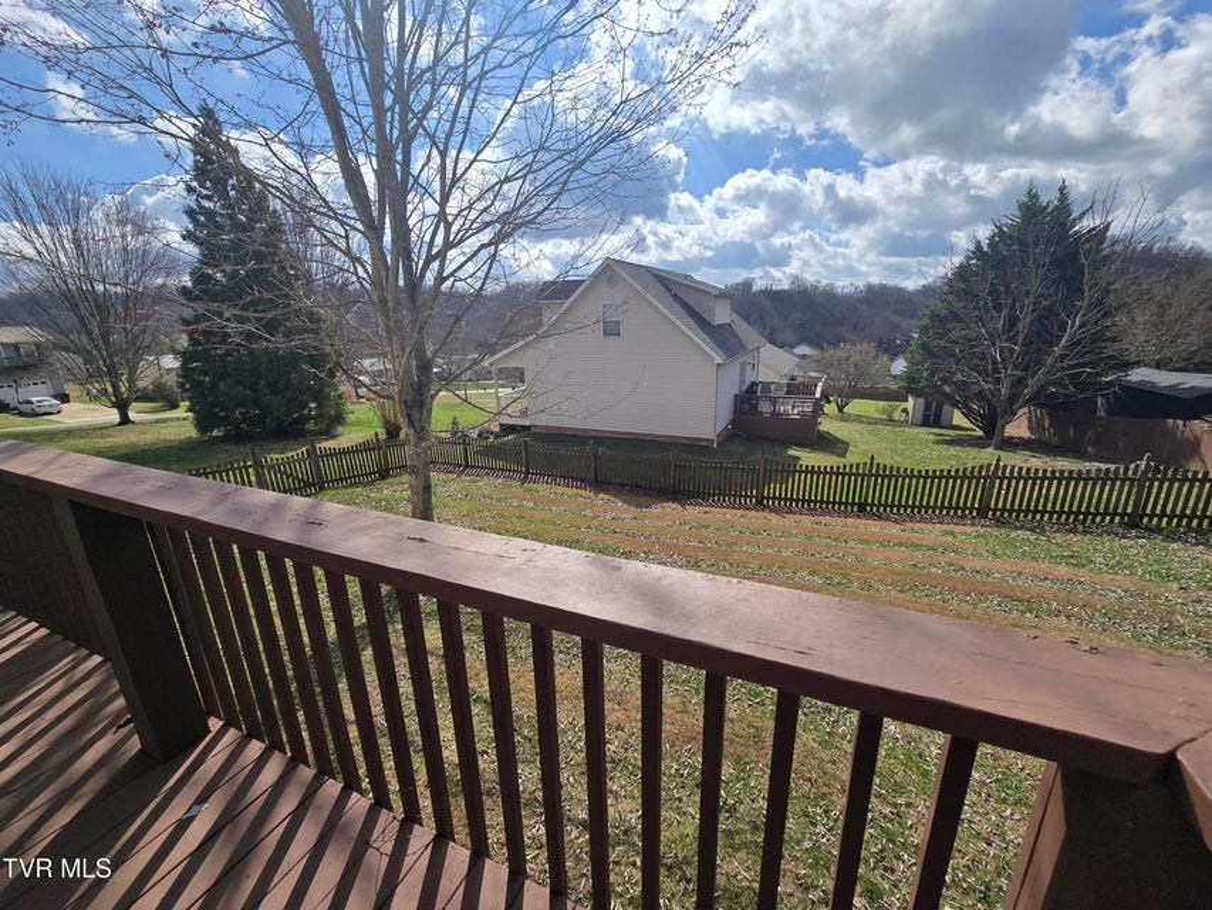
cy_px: 455
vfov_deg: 89.9
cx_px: 606
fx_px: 455
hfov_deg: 106.2
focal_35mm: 13
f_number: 2.2
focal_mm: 2.2
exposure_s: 1/3809
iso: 50
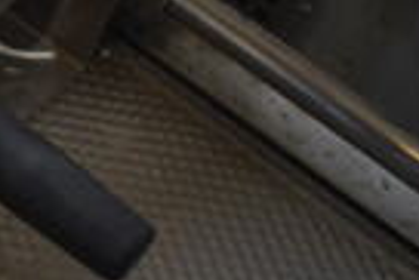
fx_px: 1410
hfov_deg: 14.3
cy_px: -89
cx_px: -401
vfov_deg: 11.1
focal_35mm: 121
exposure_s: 1/250
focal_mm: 18
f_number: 3.5
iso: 640
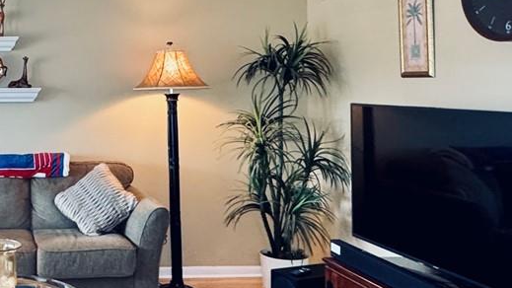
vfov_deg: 25.4
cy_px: 108
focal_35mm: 47
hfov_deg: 38.1
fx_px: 638
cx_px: -17
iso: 500
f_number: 2.2
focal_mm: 2.22
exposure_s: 1/60
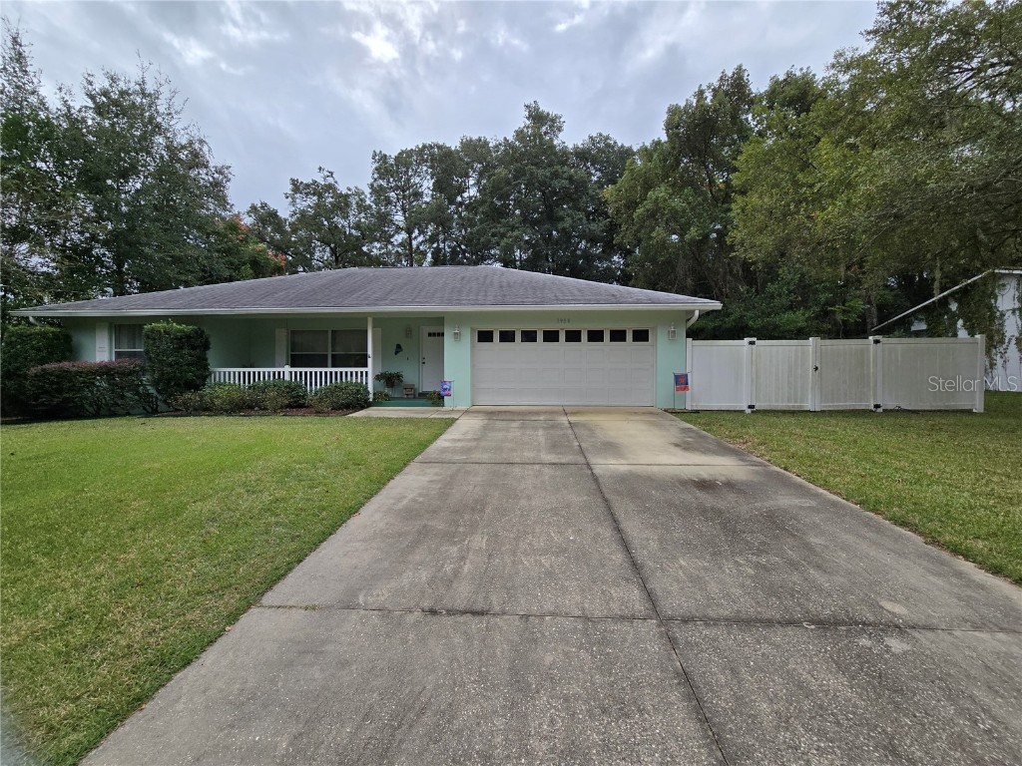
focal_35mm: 13
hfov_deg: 106.2
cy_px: 383
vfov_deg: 89.9
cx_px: 511
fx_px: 384
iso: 50
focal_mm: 2.2
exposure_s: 1/2961
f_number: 2.2
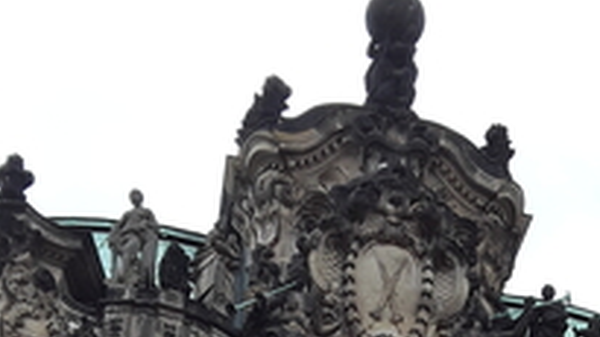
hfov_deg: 24.4
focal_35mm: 86
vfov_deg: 11.9
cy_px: 756
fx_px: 1367
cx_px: 468
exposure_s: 1/530
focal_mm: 2.91
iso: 40
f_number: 1.9
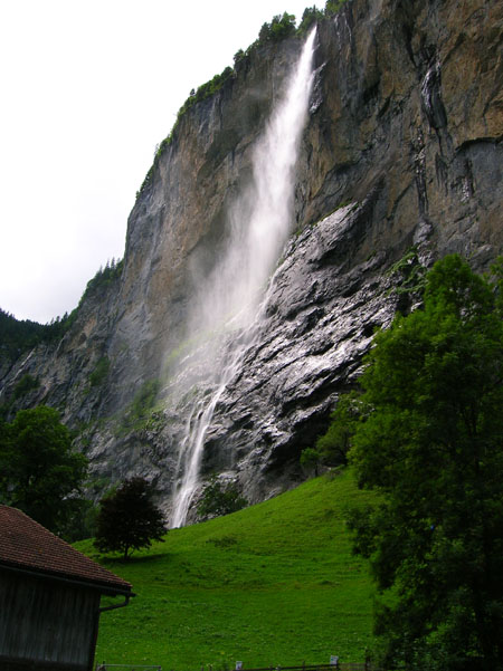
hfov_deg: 41.8
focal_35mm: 34
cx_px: 252
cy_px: 336
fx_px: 659
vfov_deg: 54.0
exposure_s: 1/268
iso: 50
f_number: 4.9
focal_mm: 5.7
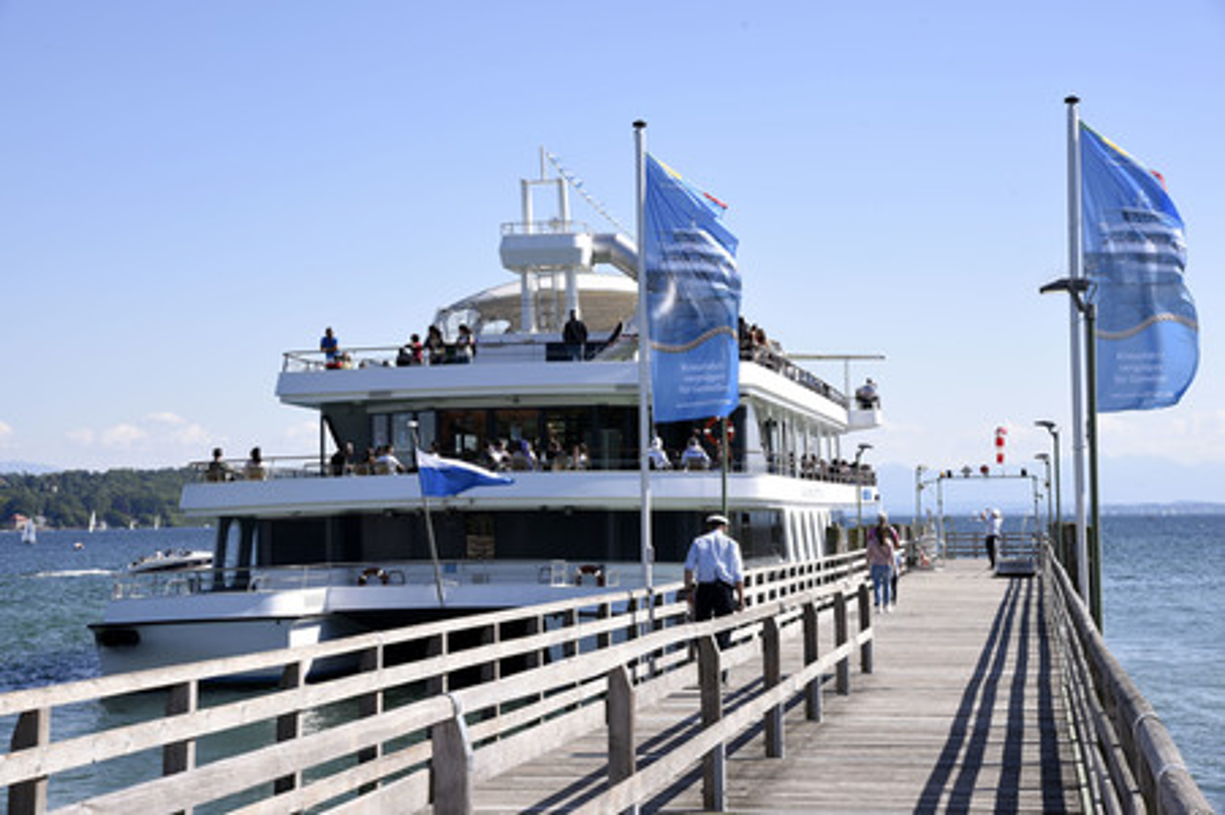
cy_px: 408
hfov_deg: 31.0
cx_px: 612
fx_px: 2210
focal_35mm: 65
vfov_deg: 20.9
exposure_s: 1/160
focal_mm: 65
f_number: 11
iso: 200
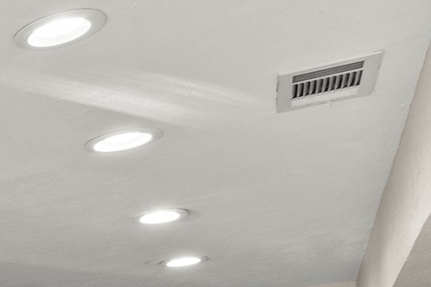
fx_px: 814
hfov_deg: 18.1
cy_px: 491
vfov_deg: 17.0
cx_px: -460
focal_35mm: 68
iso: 100
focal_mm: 10
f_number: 10
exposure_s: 1/2.5
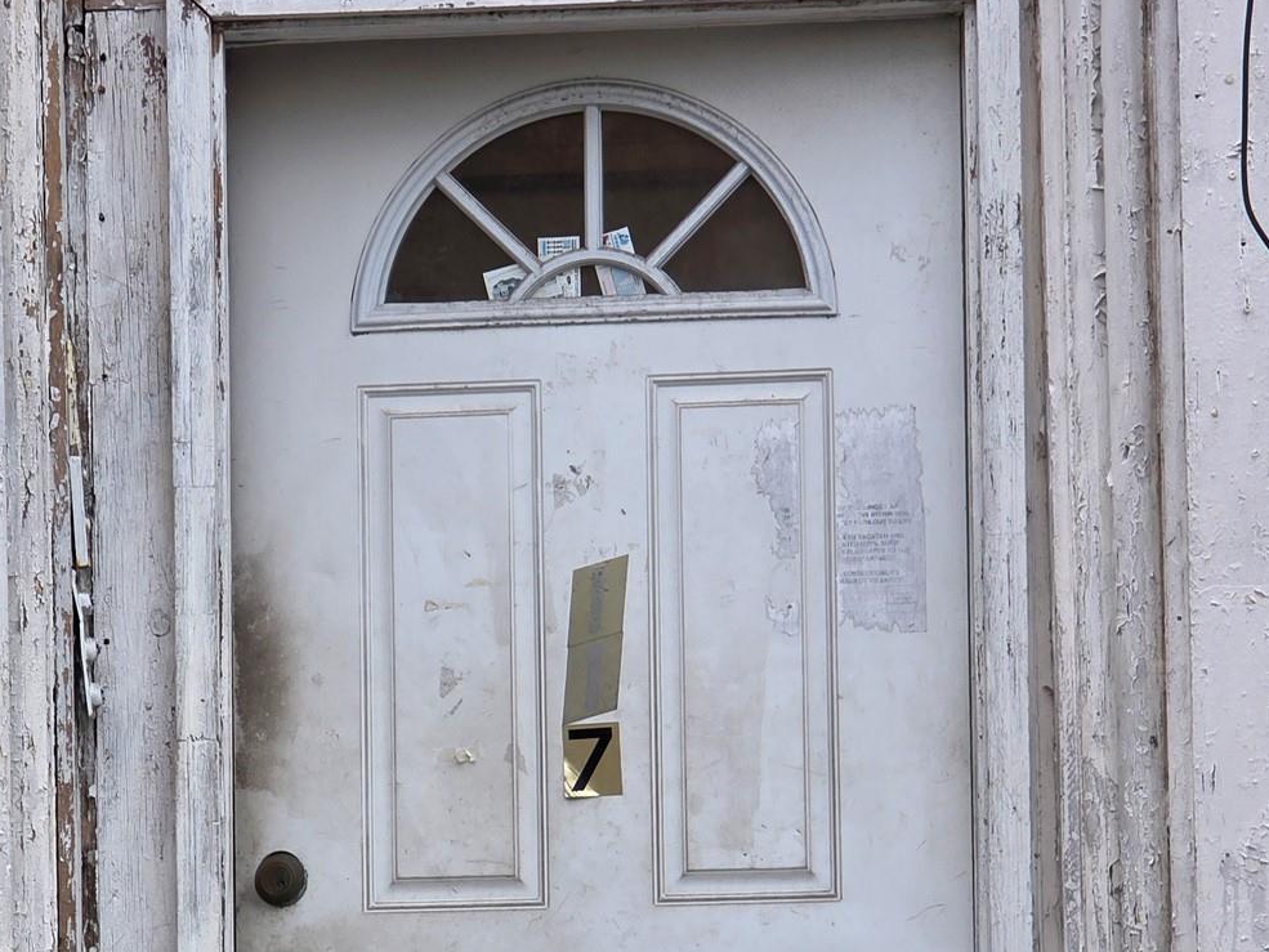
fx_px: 8763
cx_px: 421
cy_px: 922
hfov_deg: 8.3
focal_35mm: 239
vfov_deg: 6.2
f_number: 3.4
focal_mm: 18.6
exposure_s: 1/120
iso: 64
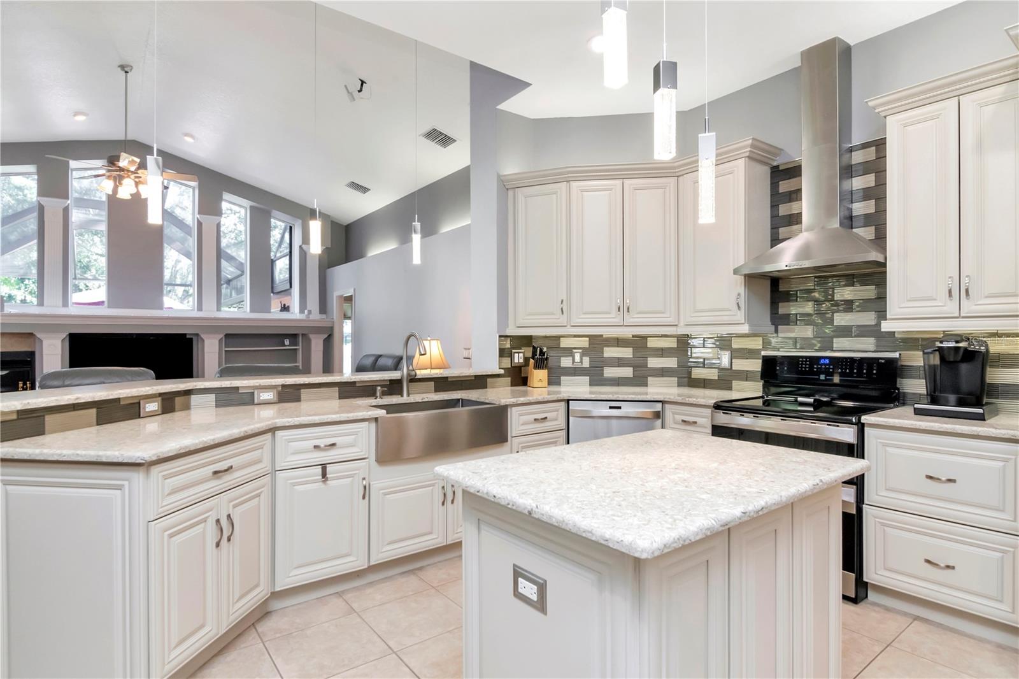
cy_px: 340
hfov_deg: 90.0
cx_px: 510
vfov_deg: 67.4
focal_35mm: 18
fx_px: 509
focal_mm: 12
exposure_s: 1/30
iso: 1600
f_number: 10
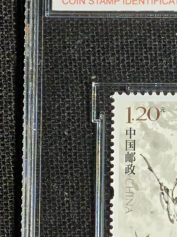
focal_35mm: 298
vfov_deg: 6.6
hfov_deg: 5.0
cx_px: 150
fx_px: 2033
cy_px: 133
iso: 50
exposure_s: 1/490
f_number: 1.5
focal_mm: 4.94
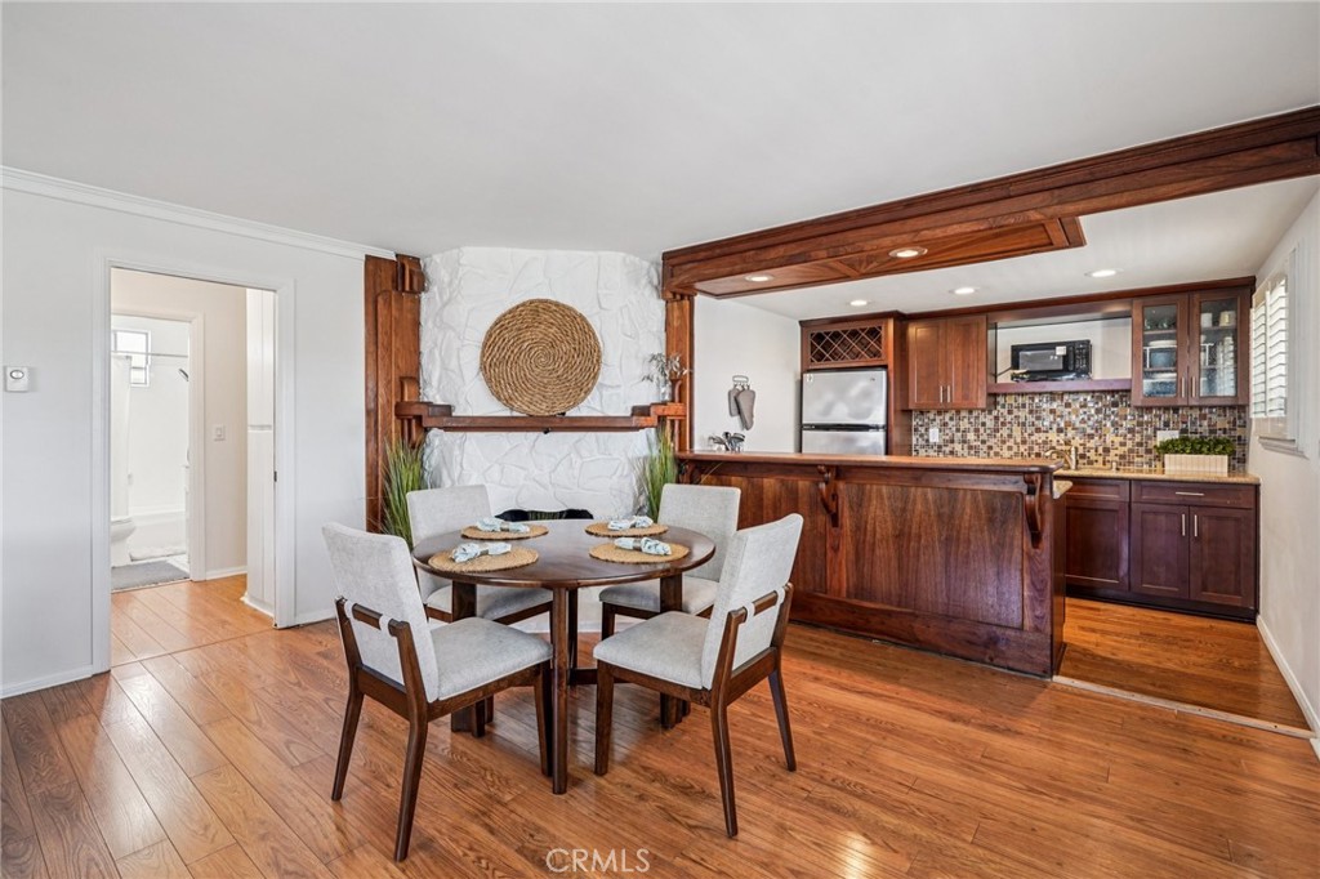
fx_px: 586
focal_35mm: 16
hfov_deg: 96.8
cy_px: 440
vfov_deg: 73.7
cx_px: 660
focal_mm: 16
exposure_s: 1/8
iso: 400
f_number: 8
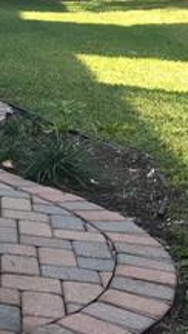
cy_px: 49
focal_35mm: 93
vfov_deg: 22.5
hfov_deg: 10.8
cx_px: -284
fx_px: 825
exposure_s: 1/130
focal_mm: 4.15
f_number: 2.2
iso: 25
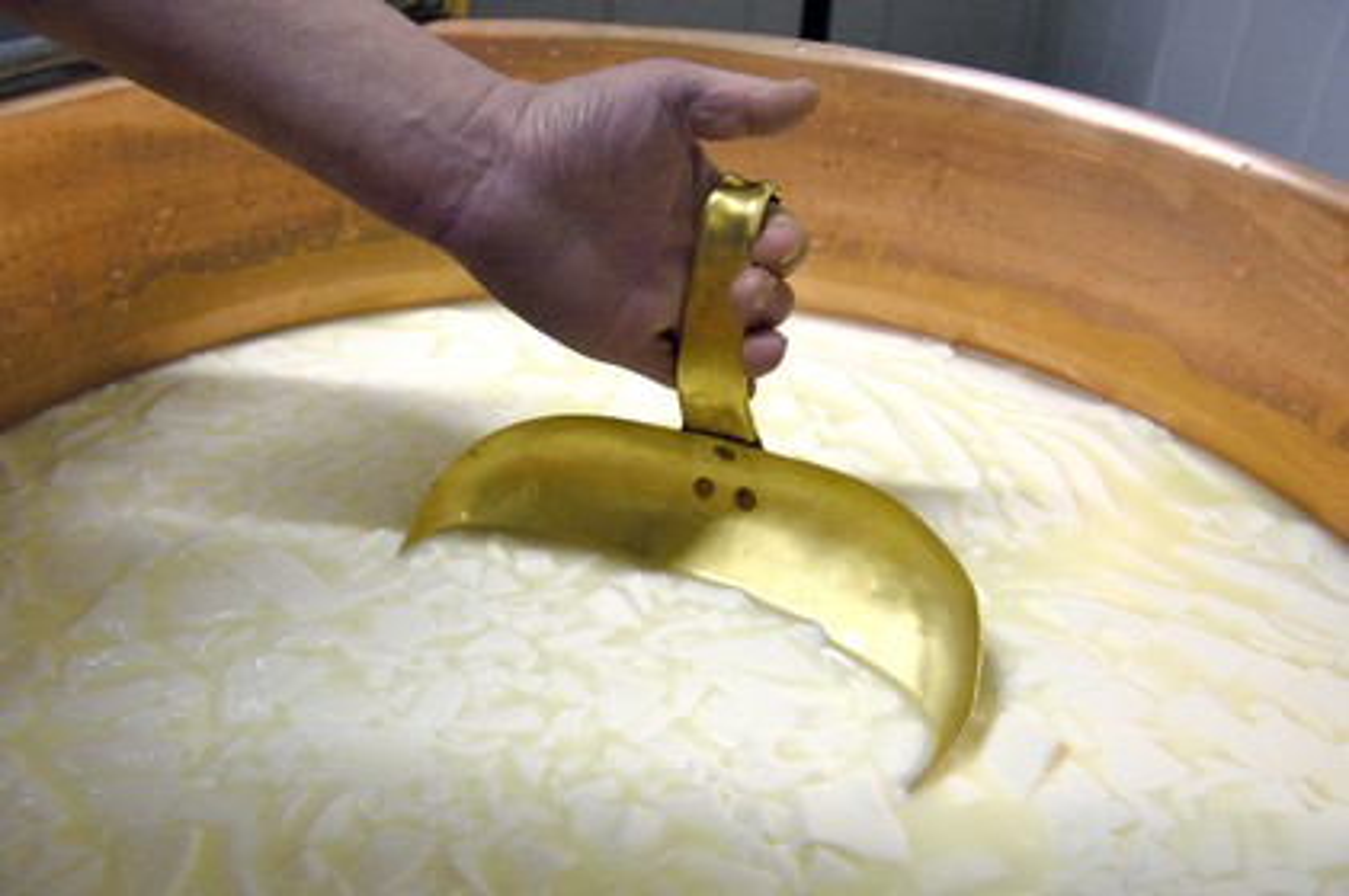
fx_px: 1573
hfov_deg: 46.4
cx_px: 674
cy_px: 448
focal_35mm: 42
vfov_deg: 31.8
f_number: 6.3
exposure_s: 1/40
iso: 1600
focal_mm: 42
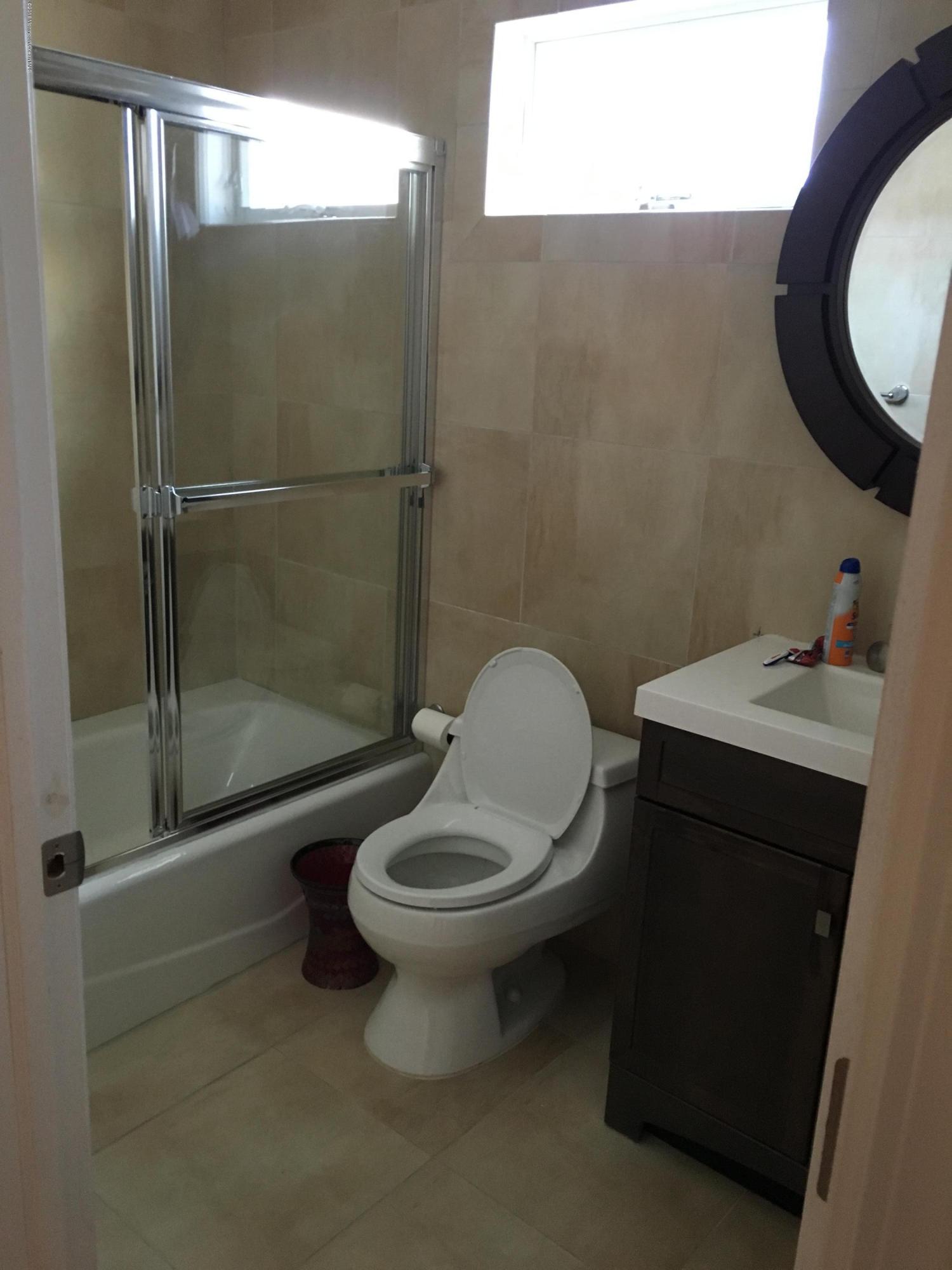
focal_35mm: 29
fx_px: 1063
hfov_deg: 48.2
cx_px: 476
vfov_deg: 61.7
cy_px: 635
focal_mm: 4.15
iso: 200
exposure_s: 1/17
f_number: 2.2
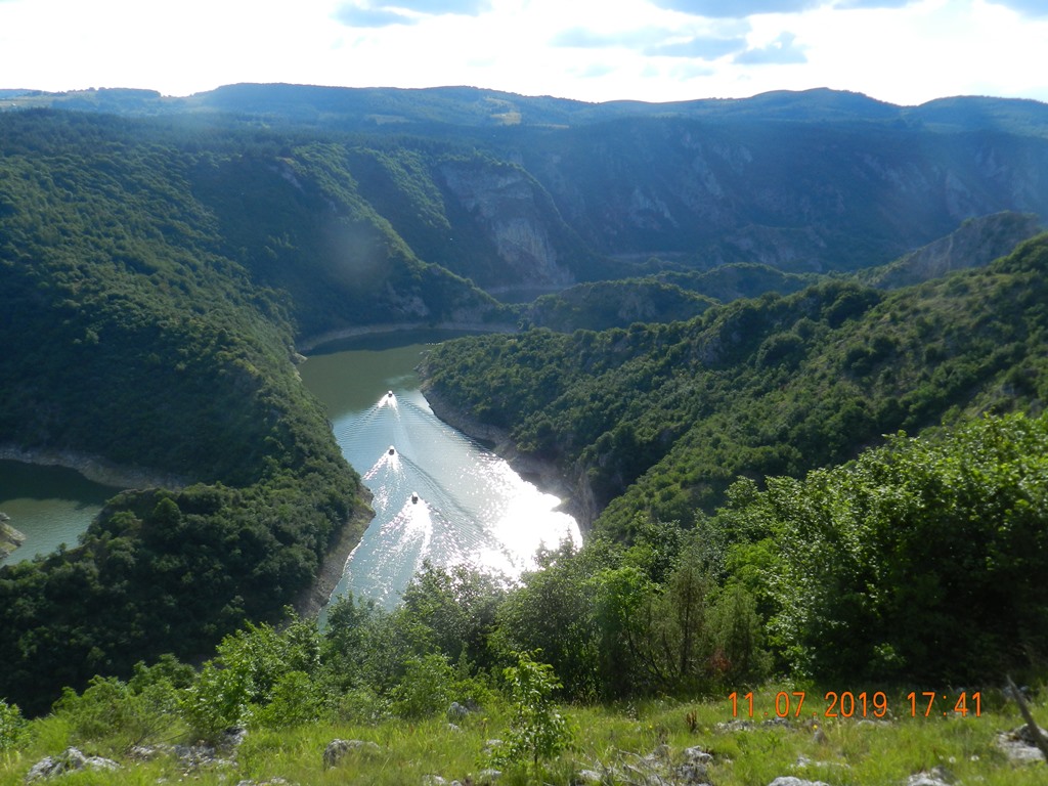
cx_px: 524
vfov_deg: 44.2
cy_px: 393
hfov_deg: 56.8
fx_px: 969
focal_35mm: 32
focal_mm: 5.6
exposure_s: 1/1000
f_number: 4
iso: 160
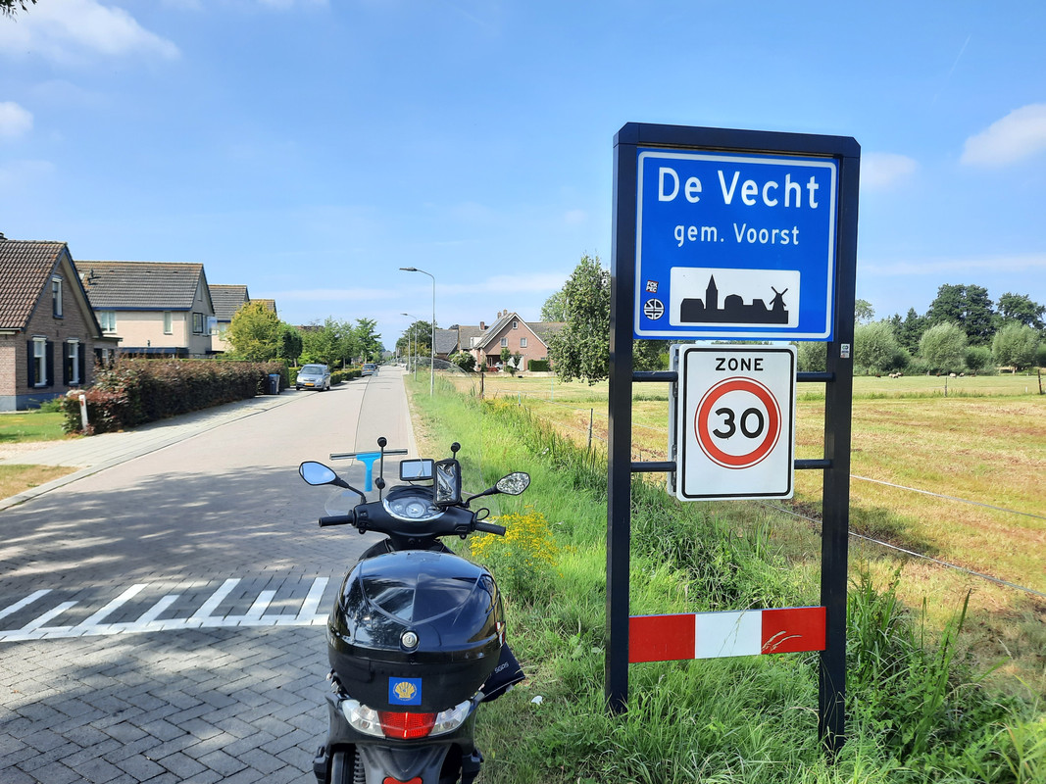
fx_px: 755
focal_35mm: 25
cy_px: 392
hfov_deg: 69.4
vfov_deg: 54.9
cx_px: 523
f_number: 2
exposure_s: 1/769
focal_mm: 4.6
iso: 32
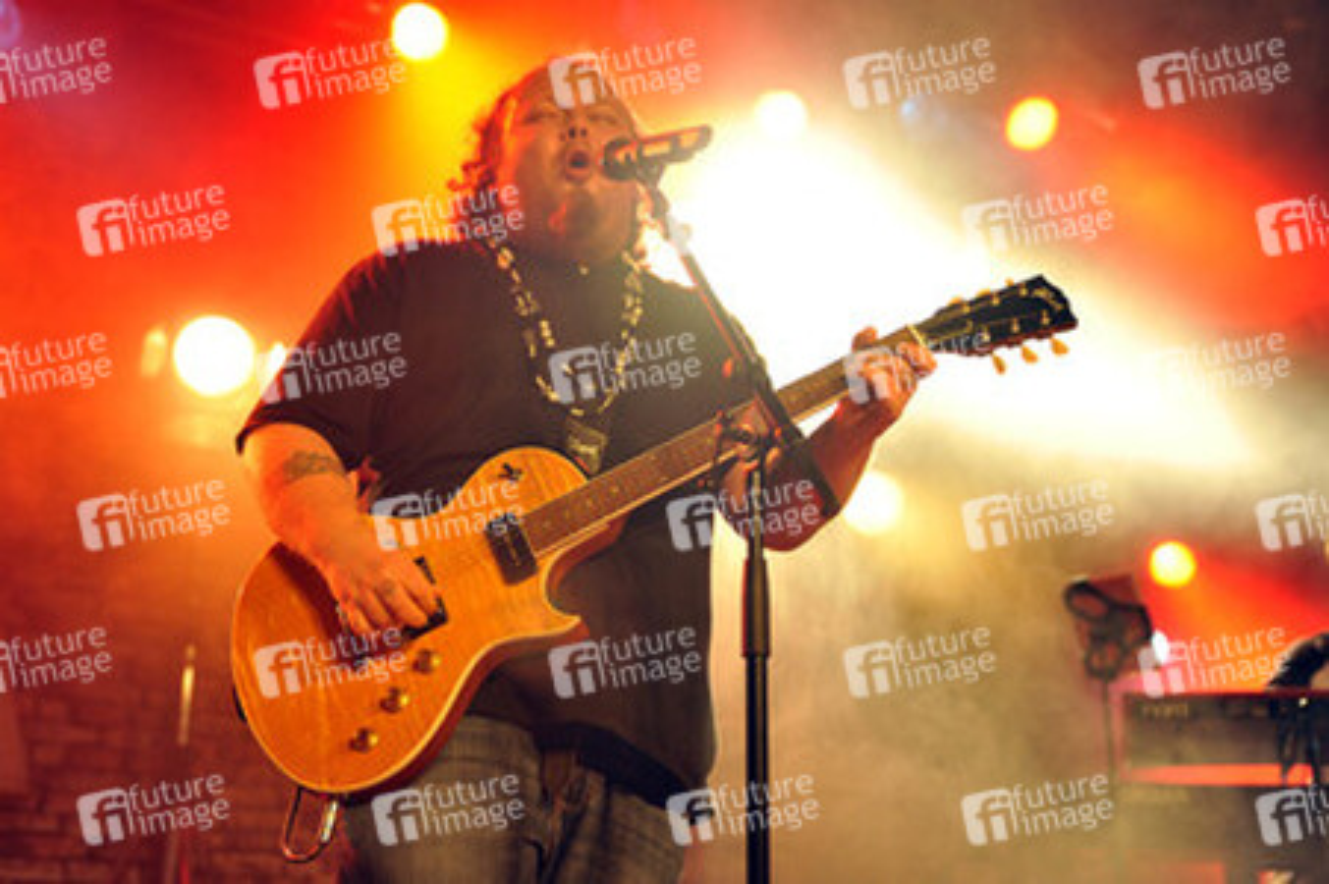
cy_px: 442
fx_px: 1697
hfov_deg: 42.8
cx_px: 664
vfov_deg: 29.2
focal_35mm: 46
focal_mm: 46
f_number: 2.8
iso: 1600
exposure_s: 1/200
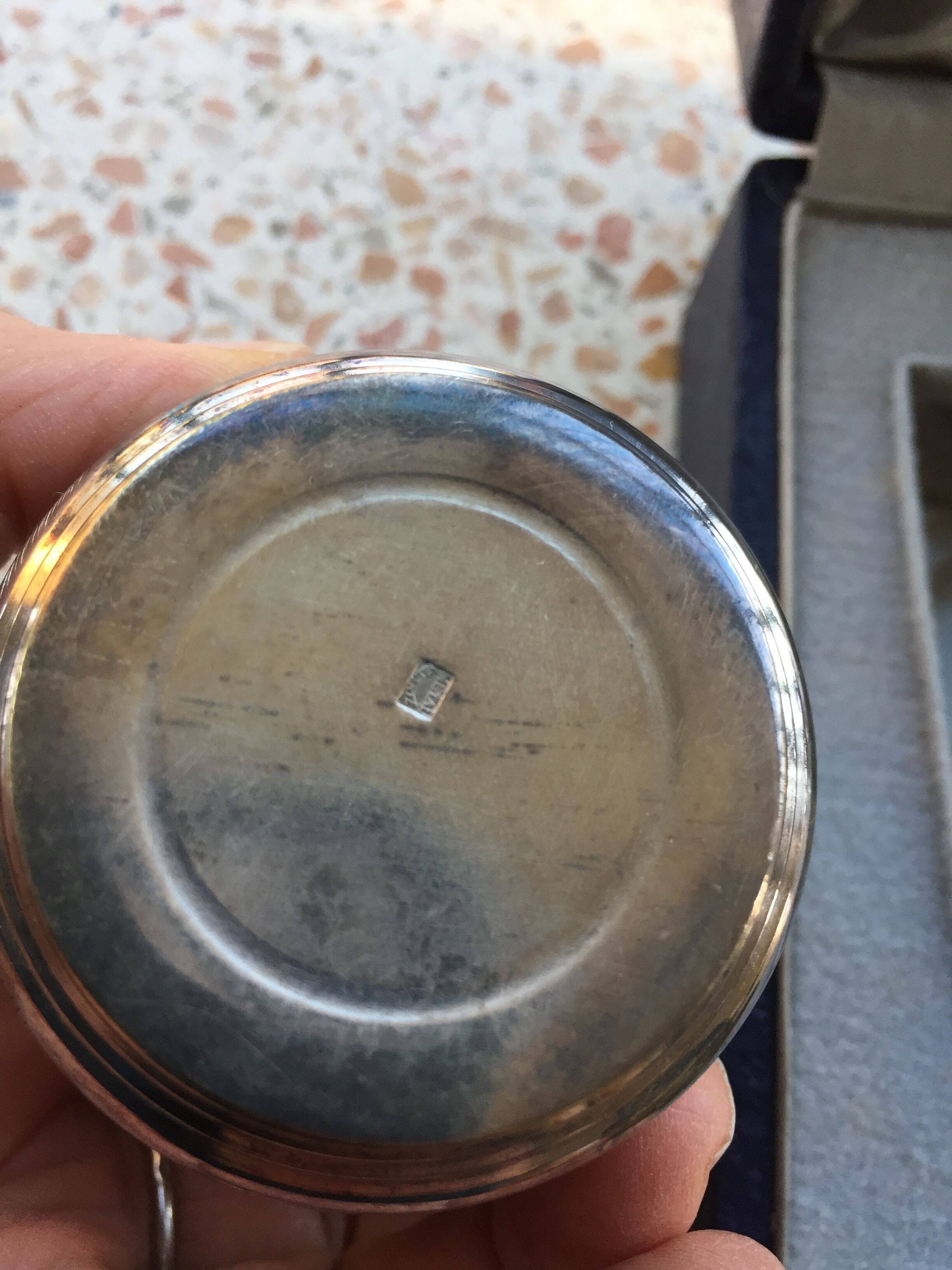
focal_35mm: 29
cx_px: 476
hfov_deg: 48.2
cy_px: 635
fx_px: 1063
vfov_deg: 61.7
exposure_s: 1/33
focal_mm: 4.15
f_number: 2.2
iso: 32
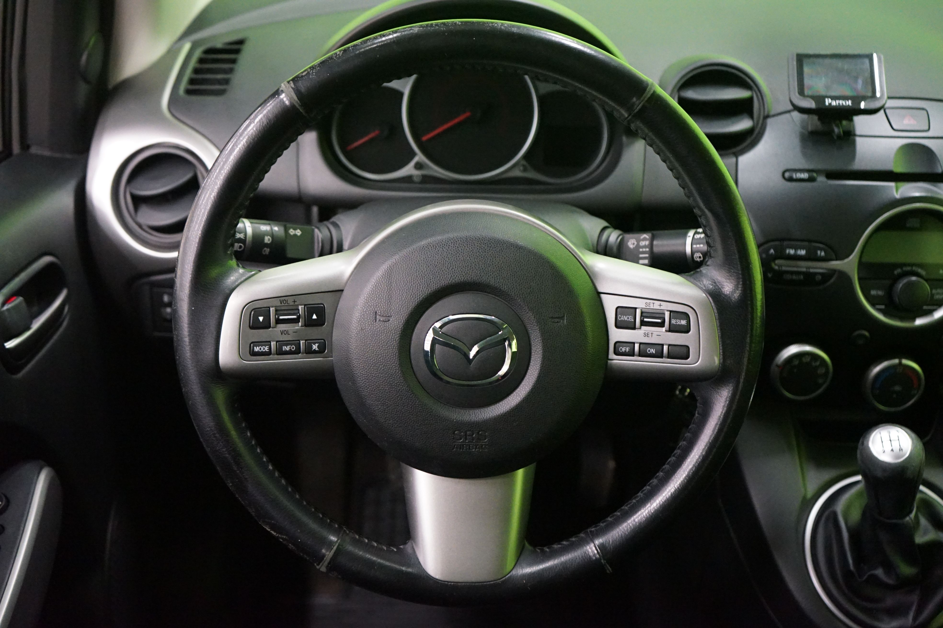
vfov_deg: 33.4
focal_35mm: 40
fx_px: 1048
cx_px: 472
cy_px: 314
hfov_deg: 48.5
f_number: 4
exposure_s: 1/20
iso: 6400
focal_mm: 40
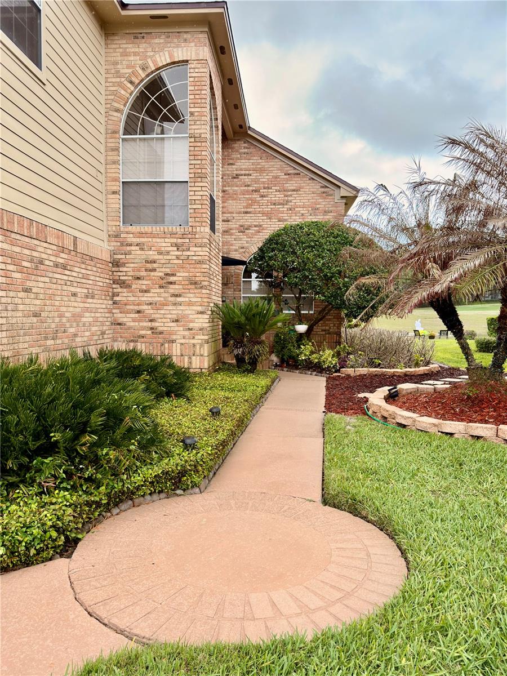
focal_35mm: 24
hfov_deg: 56.8
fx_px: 469
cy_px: 338
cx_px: 254
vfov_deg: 71.6
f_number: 1.78
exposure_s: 1/1040
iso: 100
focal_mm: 6.76
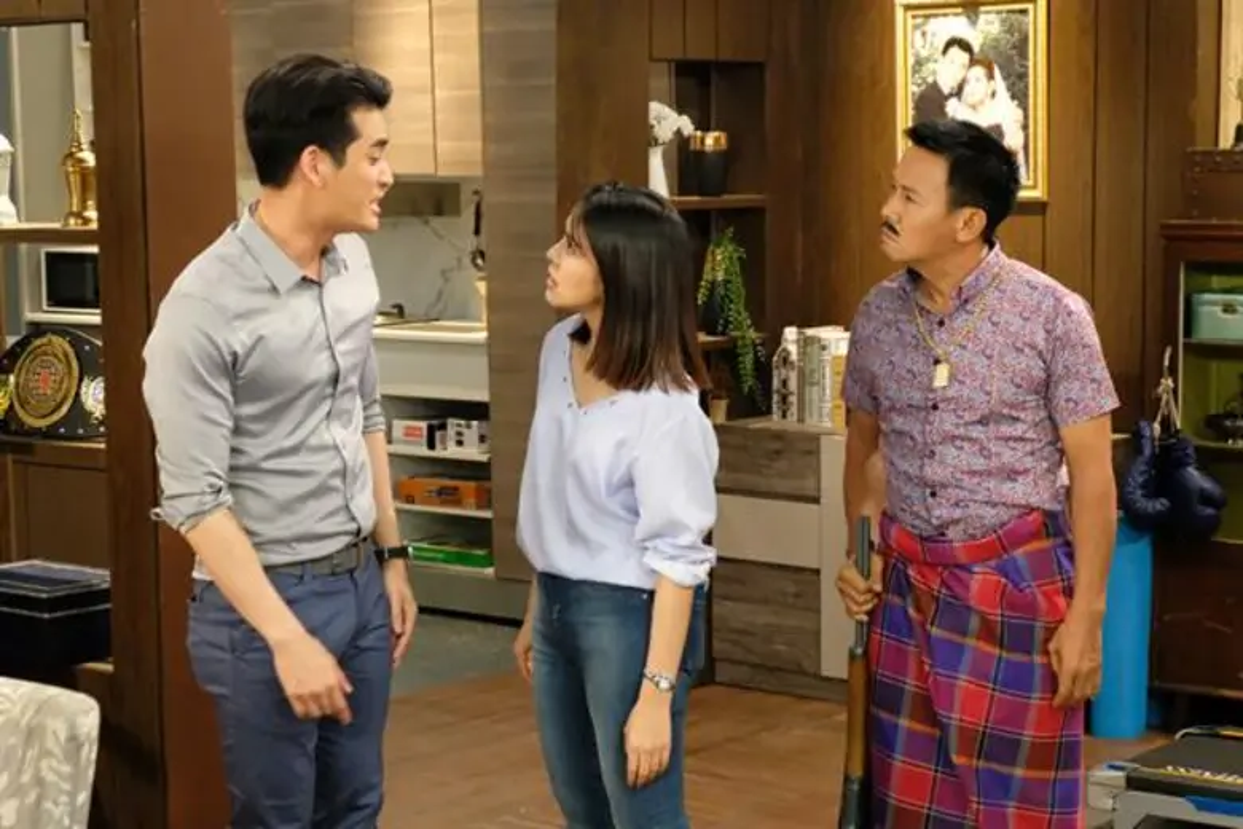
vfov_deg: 18.2
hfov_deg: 27.0
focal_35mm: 75
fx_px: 2589
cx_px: 622
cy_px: 414
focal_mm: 50
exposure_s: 1/180
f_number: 6.4
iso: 12800
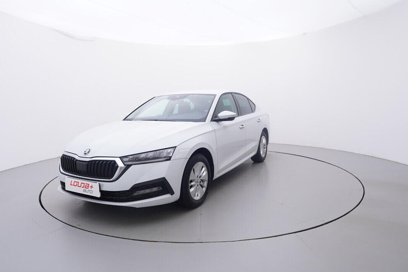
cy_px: 136
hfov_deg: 74.9
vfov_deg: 54.0
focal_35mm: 24
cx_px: 202
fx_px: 267
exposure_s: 1/80
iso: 200
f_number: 5
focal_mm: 15
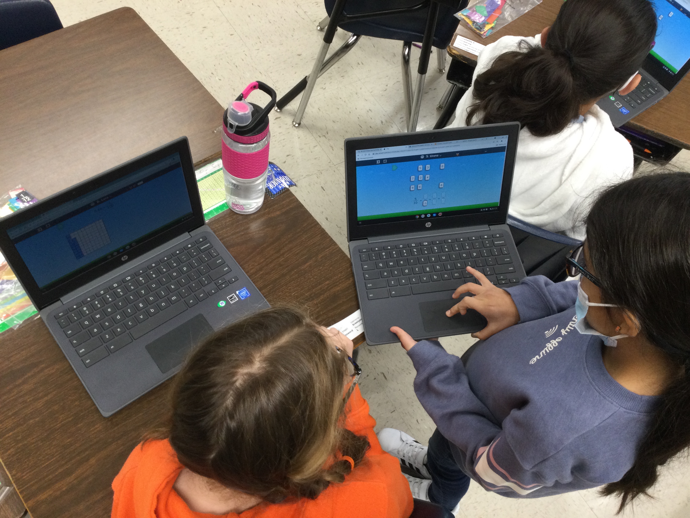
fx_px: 618
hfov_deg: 58.4
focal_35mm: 31
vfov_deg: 45.4
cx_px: 345
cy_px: 259
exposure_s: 1/30
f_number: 2.4
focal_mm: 3.3
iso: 64
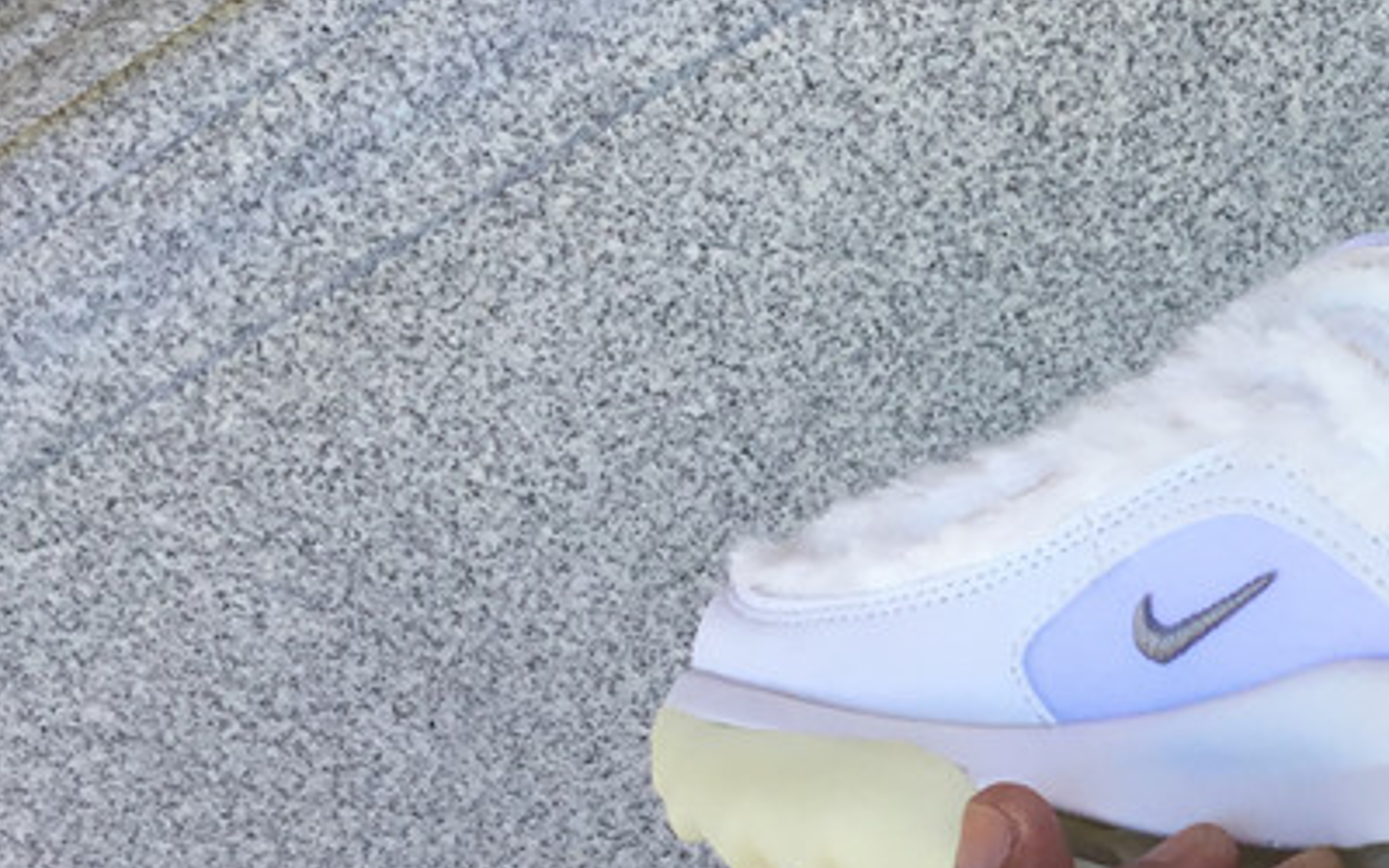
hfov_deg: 25.9
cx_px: 1507
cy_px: 502
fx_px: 2801
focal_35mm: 74
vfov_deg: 17.6
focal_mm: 3.3
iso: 25
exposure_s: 1/212
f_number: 2.4
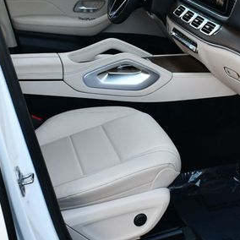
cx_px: 155
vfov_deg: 25.0
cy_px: 97
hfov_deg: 24.9
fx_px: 541
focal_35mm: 69
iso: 400
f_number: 4
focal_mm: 18
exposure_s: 1/250
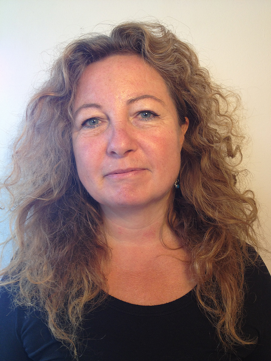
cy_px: 180
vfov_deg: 52.6
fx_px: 365
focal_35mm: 35
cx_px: 136
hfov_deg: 40.7
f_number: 2.4
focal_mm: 4.28
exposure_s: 1/20
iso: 50
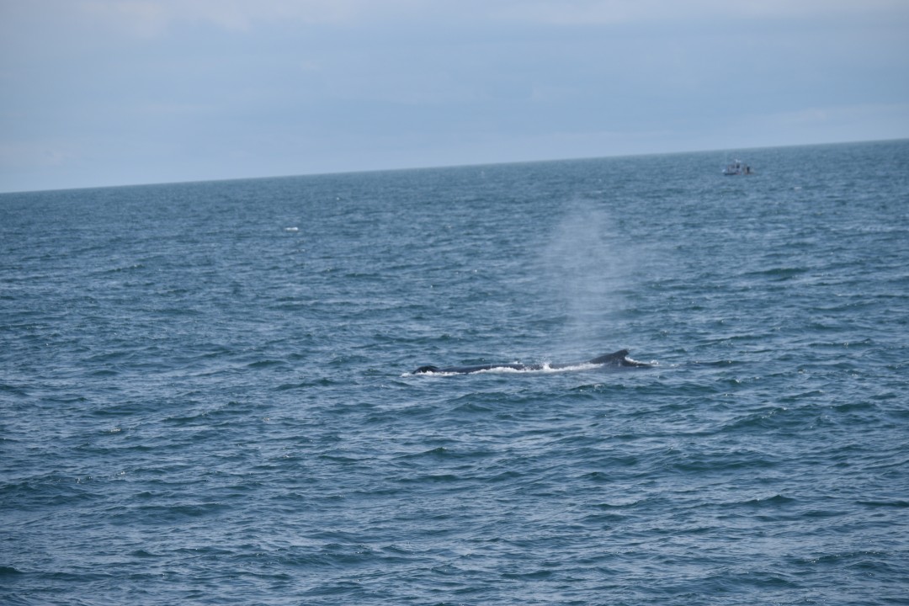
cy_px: 303
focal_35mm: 195
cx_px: 454
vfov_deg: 7.0
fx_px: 4923
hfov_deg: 10.5
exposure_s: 1/1600
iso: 200
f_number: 5.6
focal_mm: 130
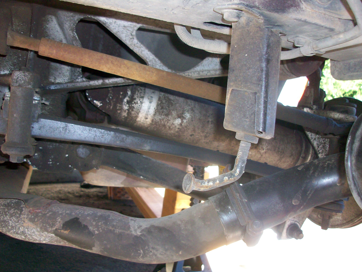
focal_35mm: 34
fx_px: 356
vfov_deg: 41.8
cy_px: 136
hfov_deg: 54.0
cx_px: 181
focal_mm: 5.7
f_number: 2.8
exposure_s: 1/60
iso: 160
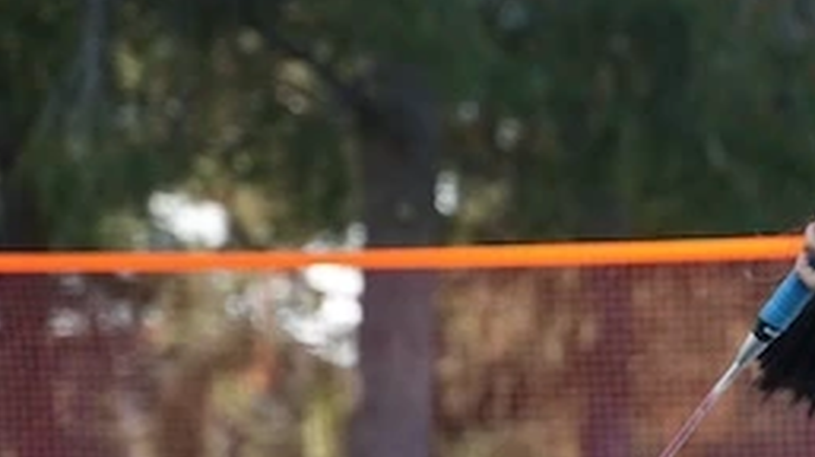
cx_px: 1062
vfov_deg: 5.1
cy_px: 403
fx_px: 5074
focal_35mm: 235
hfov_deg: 9.0
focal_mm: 72
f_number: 2.8
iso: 100
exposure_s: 1/400
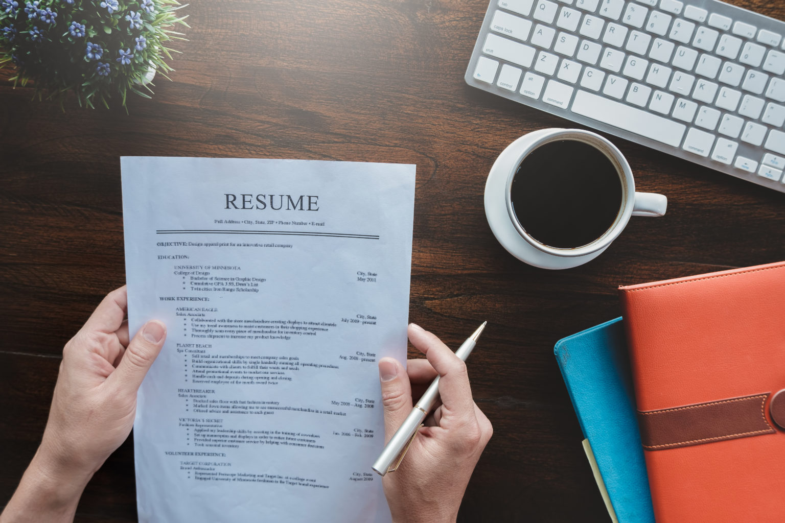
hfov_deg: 55.8
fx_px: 741
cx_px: 392
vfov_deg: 38.9
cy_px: 262
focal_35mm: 34
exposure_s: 1/40
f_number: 4.2
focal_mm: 22.8
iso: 160
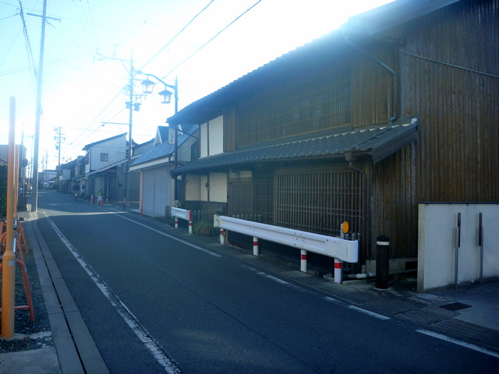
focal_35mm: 28
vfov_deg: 49.7
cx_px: 250
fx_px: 404
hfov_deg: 63.4
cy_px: 187
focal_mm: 4.9
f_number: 3.3
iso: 125
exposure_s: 1/250
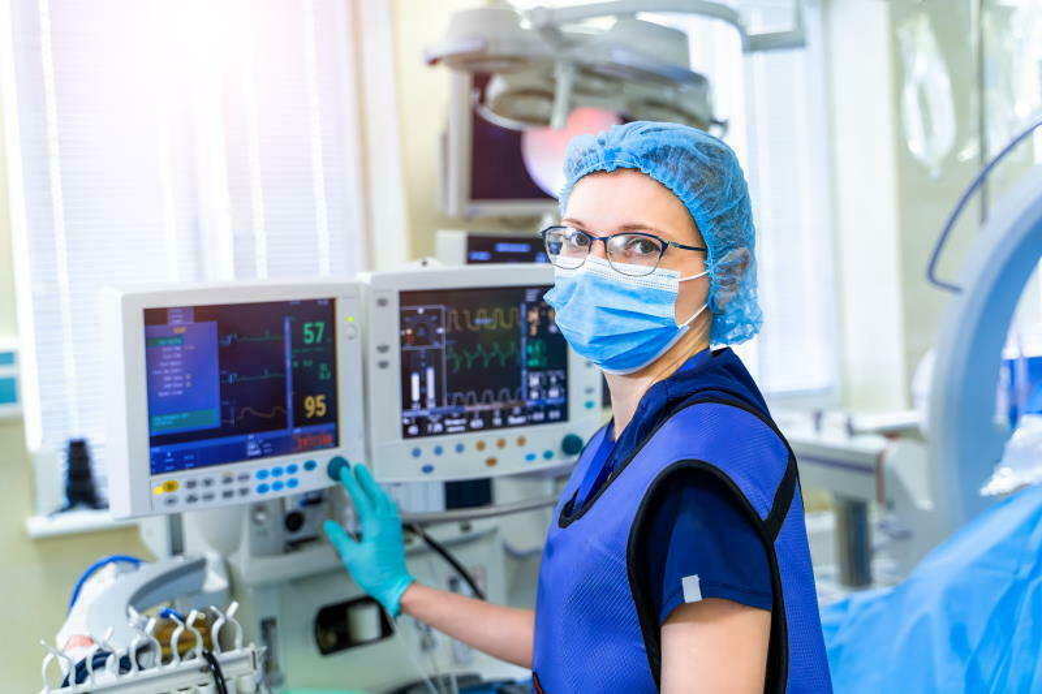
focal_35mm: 42
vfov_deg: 31.9
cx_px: 521
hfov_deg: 46.4
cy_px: 347
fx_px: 1215
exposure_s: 1/160
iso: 800
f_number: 3.2
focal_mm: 42
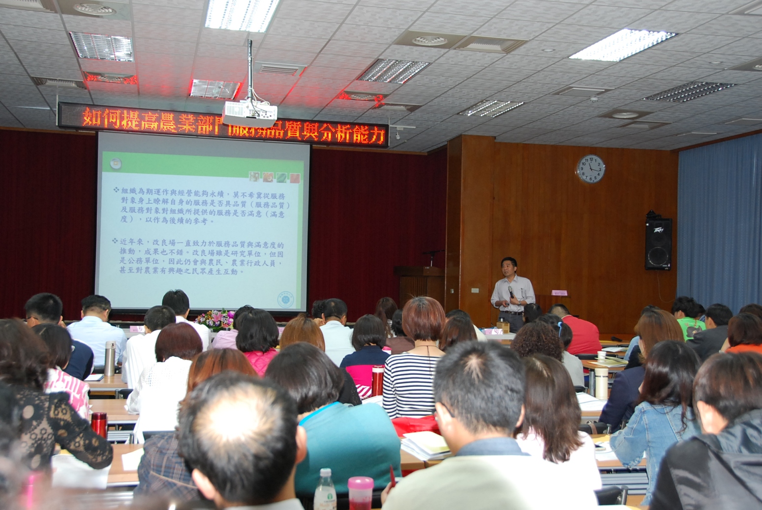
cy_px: 255
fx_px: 922
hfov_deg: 44.9
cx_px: 381
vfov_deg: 30.9
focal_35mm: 44
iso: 640
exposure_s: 1/60
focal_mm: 29
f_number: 4.2
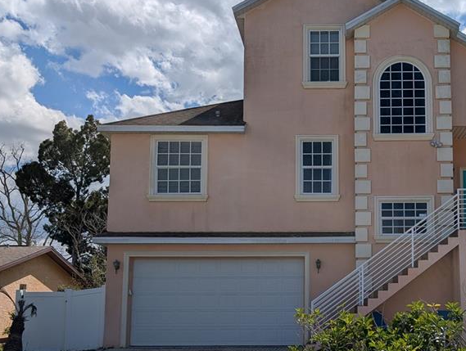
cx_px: 331
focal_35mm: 43
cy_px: 239
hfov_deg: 42.8
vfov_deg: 33.4
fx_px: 580
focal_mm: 6.9
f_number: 1.68
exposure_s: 1/3378
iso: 21
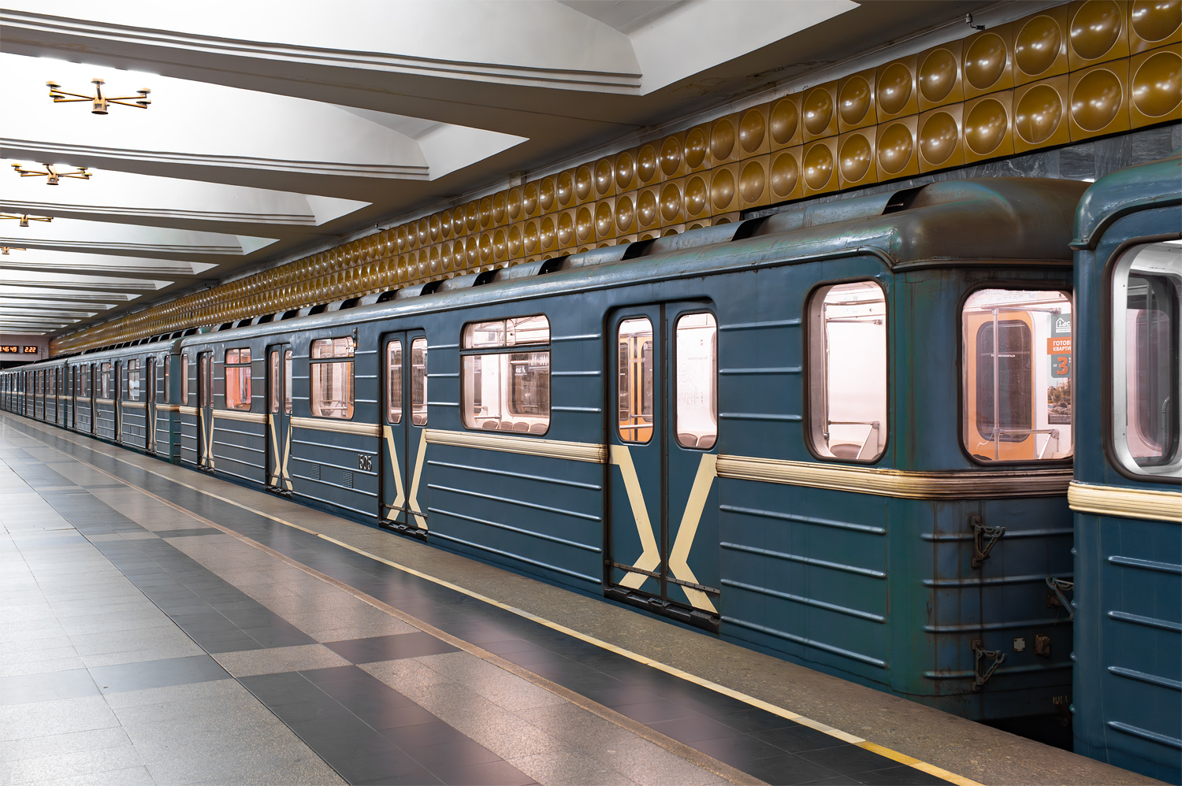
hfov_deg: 54.5
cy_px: 393
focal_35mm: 35
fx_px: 1148
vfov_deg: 37.8
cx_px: 591
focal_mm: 35
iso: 1000
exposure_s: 1/50
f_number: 5.6
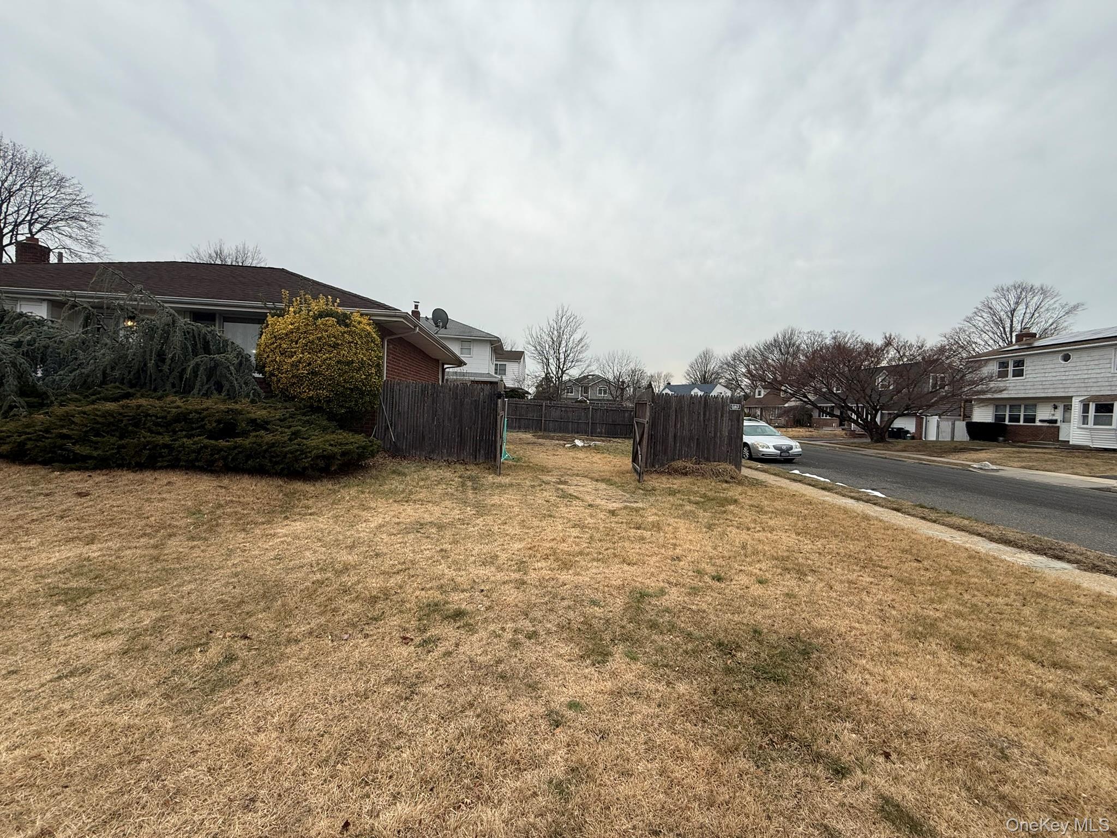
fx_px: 452
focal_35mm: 14
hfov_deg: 102.1
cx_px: 558
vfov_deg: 85.7
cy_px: 419
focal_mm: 2.22
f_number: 2.2
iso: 50
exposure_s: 1/809
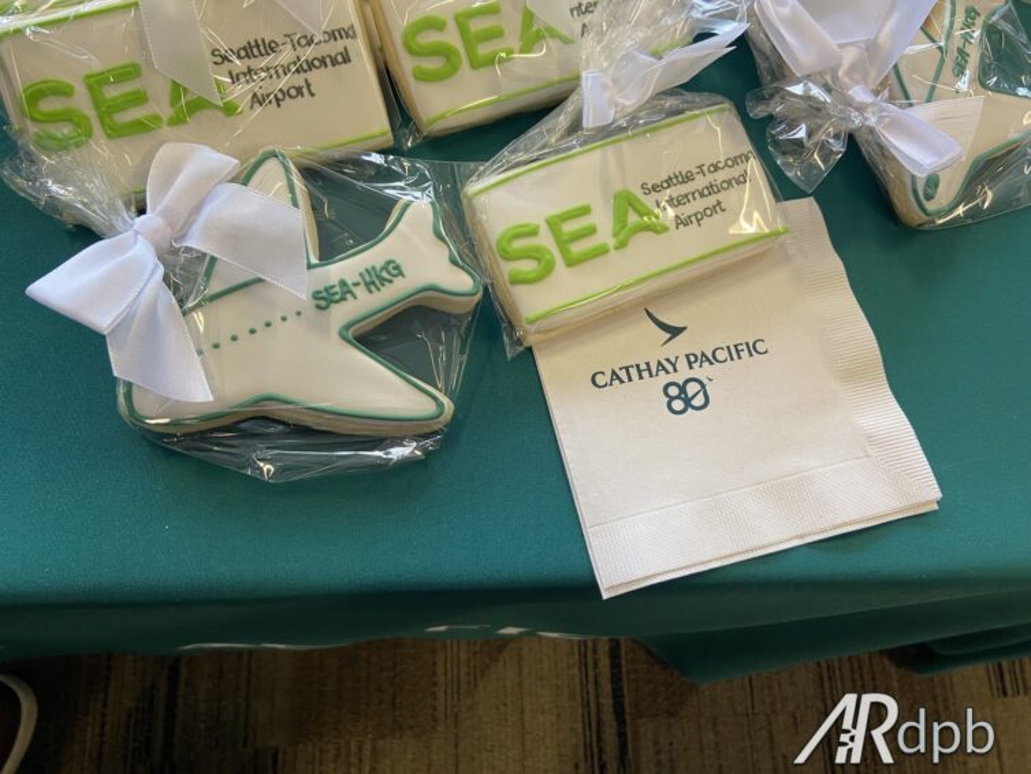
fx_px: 775
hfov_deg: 67.3
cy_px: 387
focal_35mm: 26
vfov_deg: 53.1
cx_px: 516
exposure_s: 1/54
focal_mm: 4.25
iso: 100
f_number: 1.8
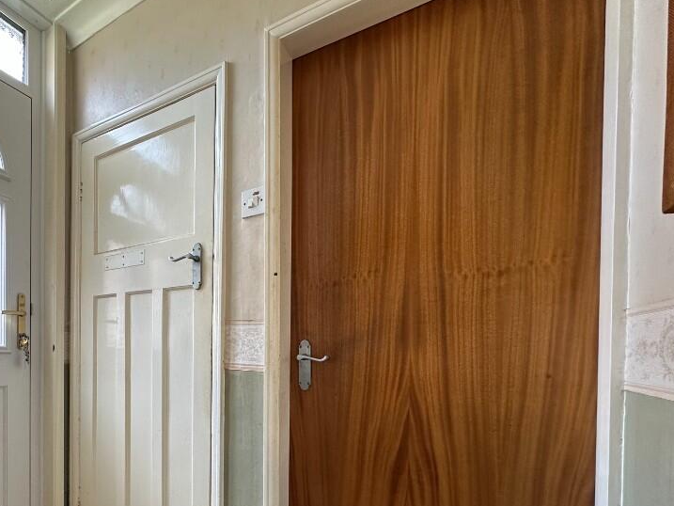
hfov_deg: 77.9
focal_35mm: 20
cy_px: 355
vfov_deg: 63.5
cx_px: 203
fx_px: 389
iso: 125
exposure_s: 1/99
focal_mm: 2.22
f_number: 2.2
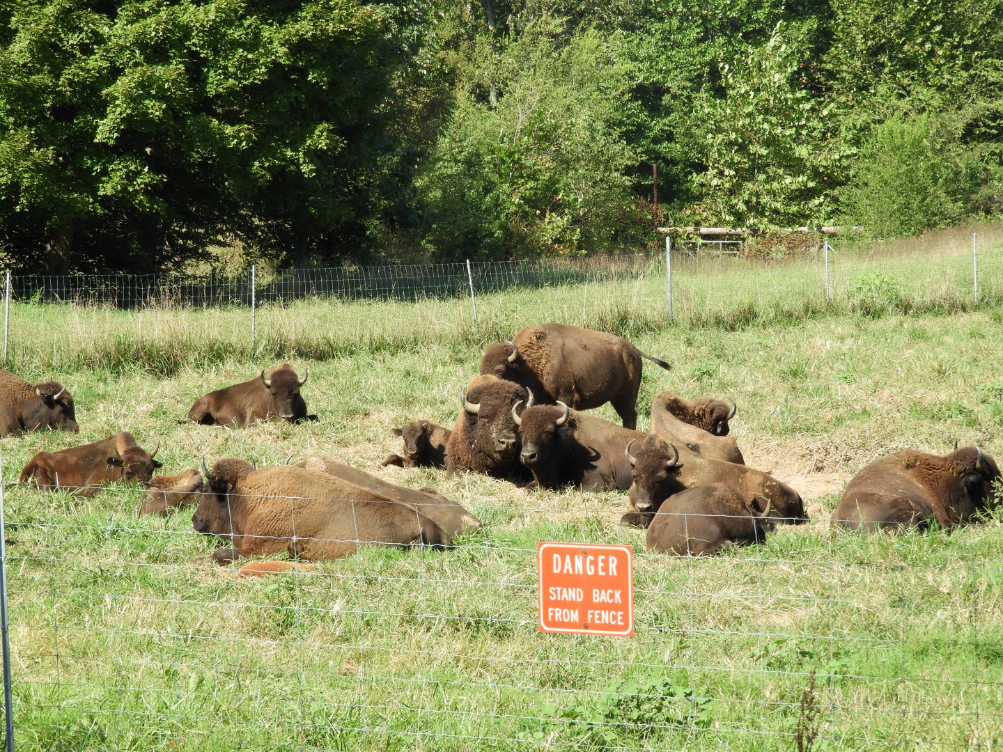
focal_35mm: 180
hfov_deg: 11.0
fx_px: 5216
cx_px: 502
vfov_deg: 8.2
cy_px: 376
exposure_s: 1/200
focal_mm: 32.2
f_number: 5.3
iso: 100
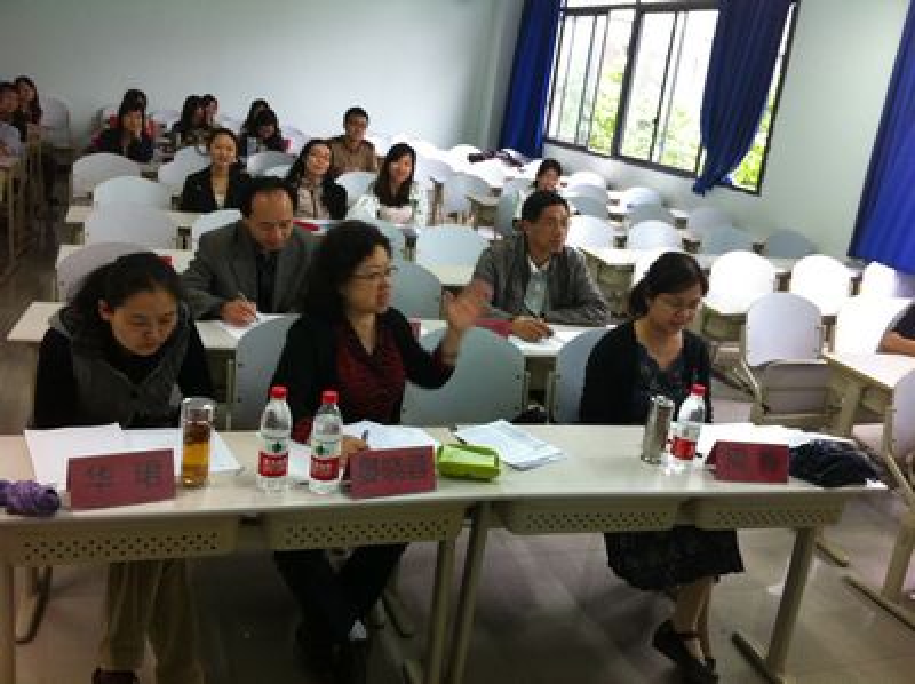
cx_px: 458
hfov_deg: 52.7
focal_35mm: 35
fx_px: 924
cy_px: 342
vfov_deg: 40.6
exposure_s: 1/17
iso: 125
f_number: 2.8
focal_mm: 3.85
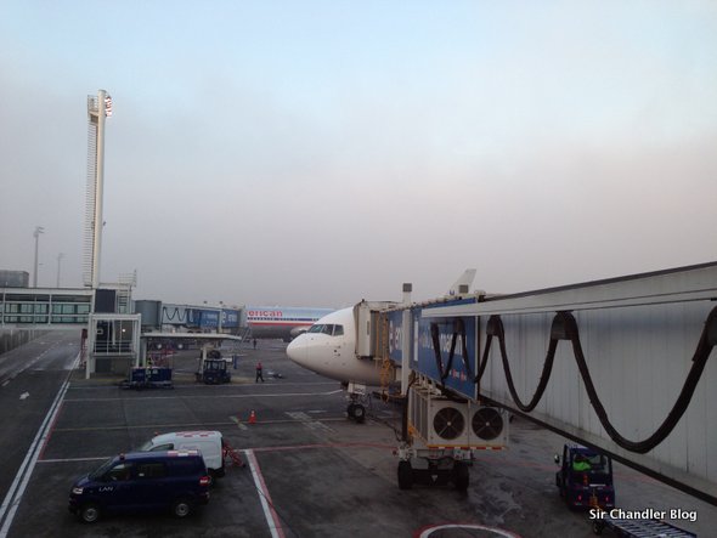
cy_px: 269
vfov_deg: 43.0
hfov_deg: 55.3
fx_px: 684
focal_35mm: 33
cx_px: 358
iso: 50
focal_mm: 4.13
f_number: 2.4
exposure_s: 1/146
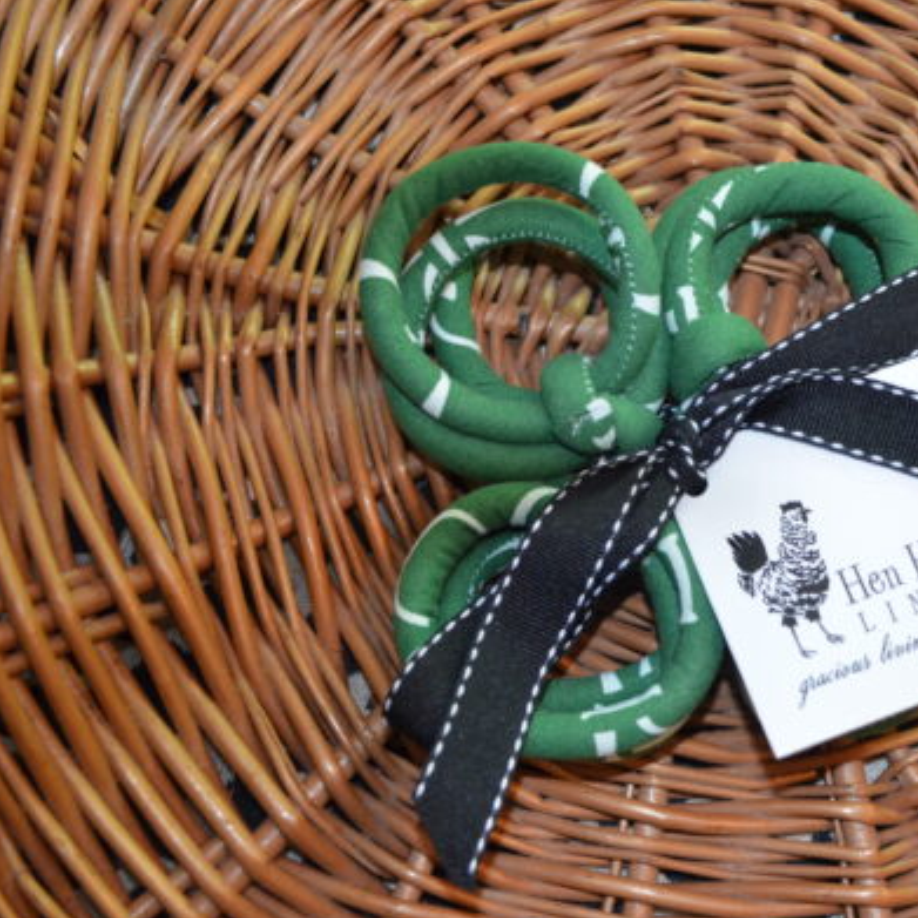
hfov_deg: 29.9
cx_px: 646
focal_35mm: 57
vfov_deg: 30.2
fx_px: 1700
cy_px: 459
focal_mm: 29
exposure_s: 1/60
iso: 1600
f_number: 4.5
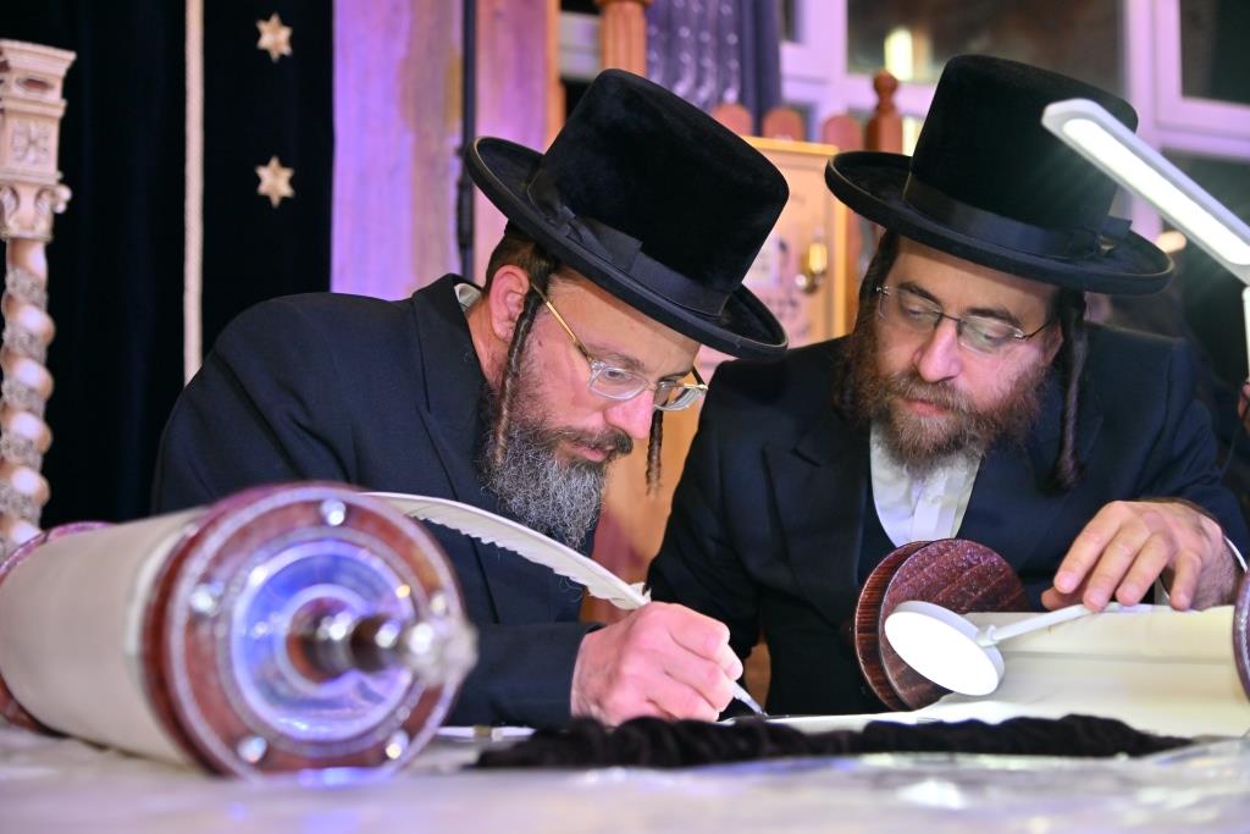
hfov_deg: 34.5
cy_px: 417
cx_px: 625
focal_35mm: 58
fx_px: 2014
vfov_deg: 23.4
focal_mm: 58
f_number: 4
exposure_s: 1/160
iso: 400
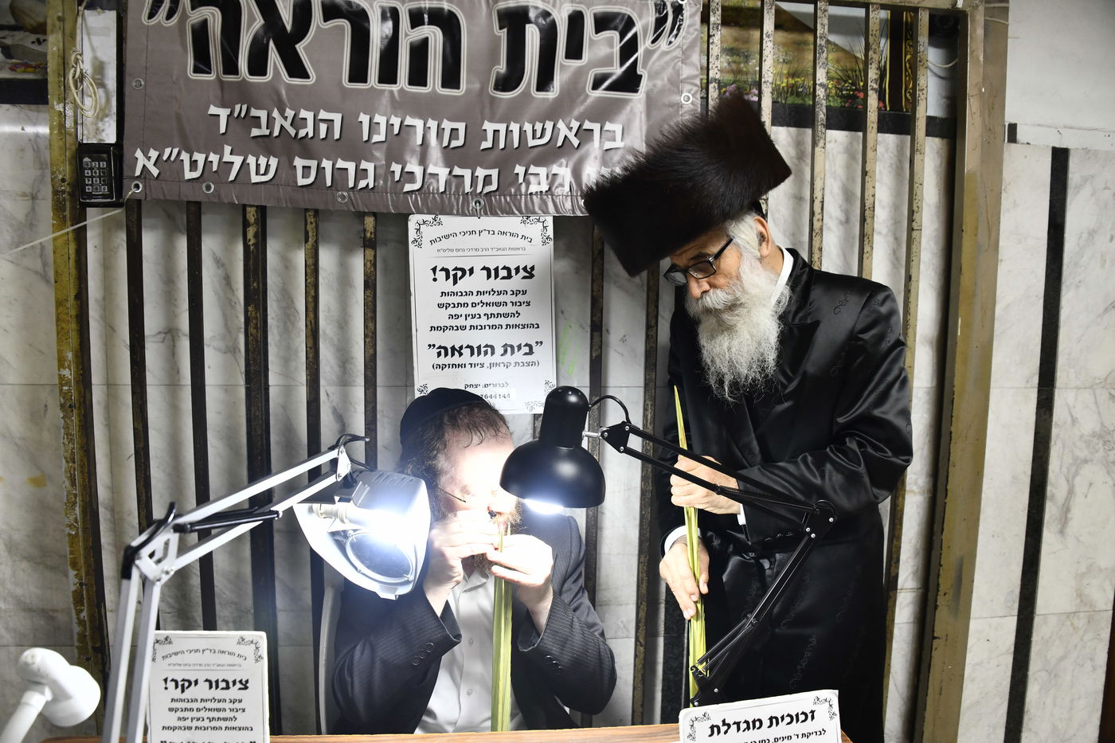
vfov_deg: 46.4
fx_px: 867
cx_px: 558
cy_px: 372
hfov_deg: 65.5
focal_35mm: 28
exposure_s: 1/125
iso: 1000
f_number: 5.6
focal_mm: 28
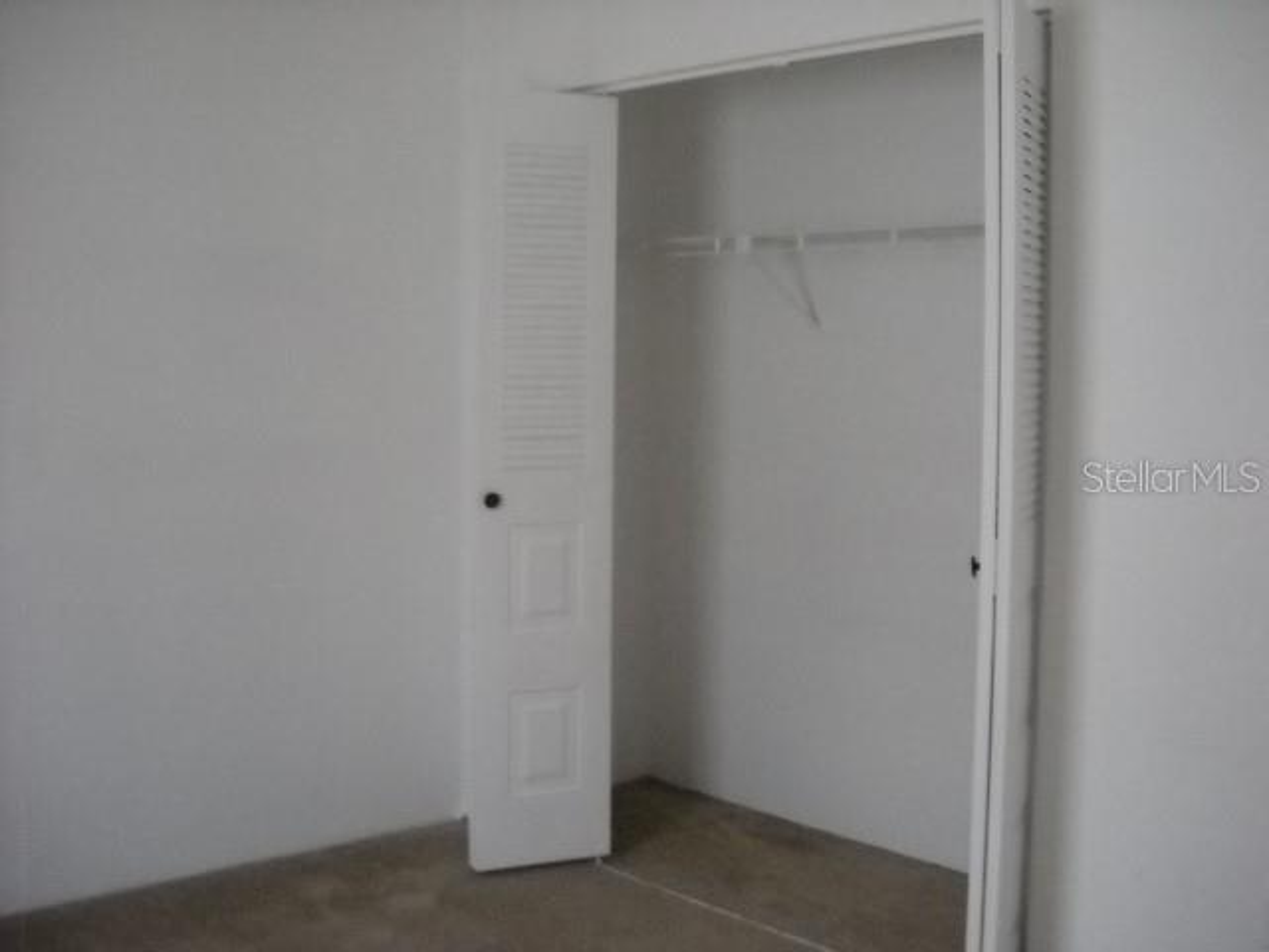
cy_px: 476
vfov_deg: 35.1
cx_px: 634
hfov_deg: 45.8
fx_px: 1503
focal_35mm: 41
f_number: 3.1
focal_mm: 6.72
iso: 800
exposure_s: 1/61
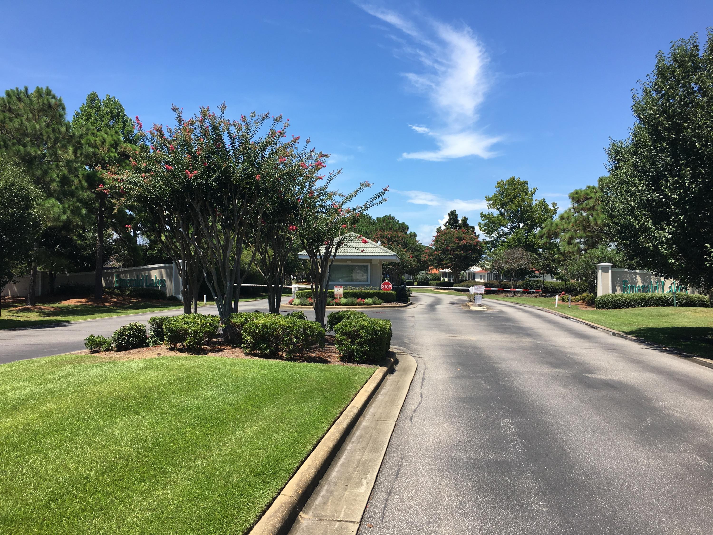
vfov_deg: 48.2
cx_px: 356
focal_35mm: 29
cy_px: 268
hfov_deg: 61.7
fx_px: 597
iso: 25
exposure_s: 1/1221
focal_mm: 4.15
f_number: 2.2
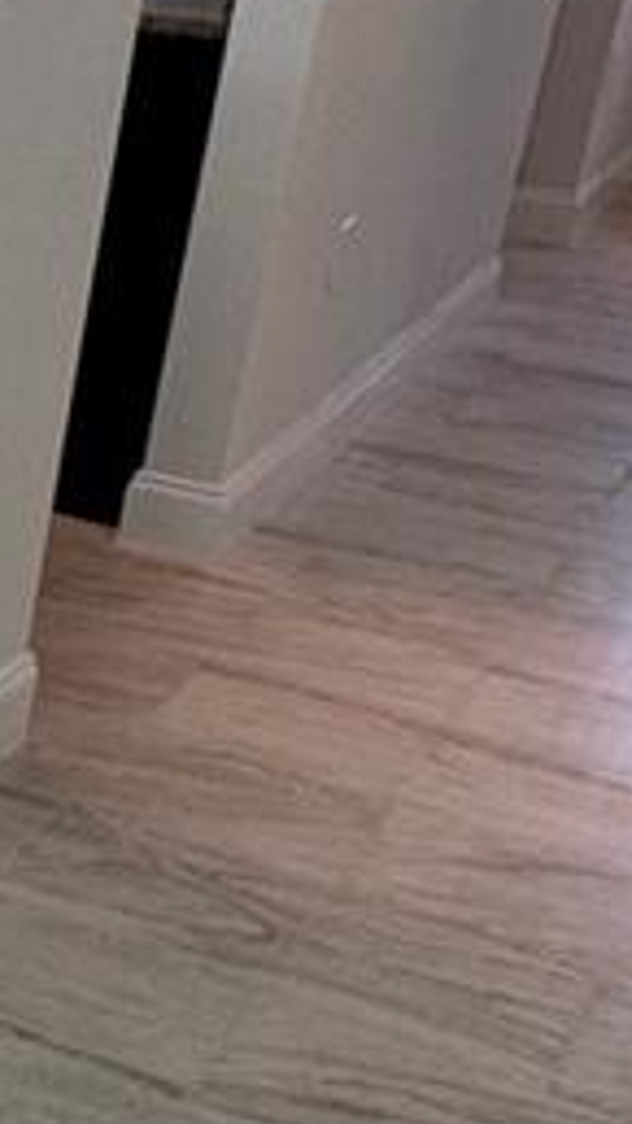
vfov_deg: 29.7
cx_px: -985
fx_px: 2117
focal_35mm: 71
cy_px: 457
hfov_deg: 12.4
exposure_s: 1/120
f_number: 2.2
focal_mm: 2.22
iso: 100
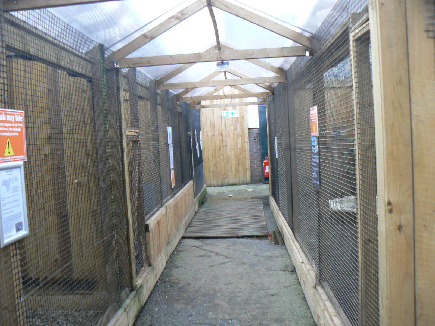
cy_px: 163
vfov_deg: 39.7
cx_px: 218
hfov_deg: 51.4
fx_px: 452
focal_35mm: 36
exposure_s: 1/30
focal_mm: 6
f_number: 2.8
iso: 80
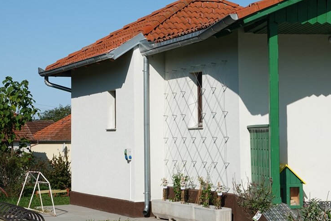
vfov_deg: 15.5
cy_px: 69
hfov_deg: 23.0
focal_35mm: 88
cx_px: 215
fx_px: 809
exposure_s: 1/1000
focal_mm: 23.09
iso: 100
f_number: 5
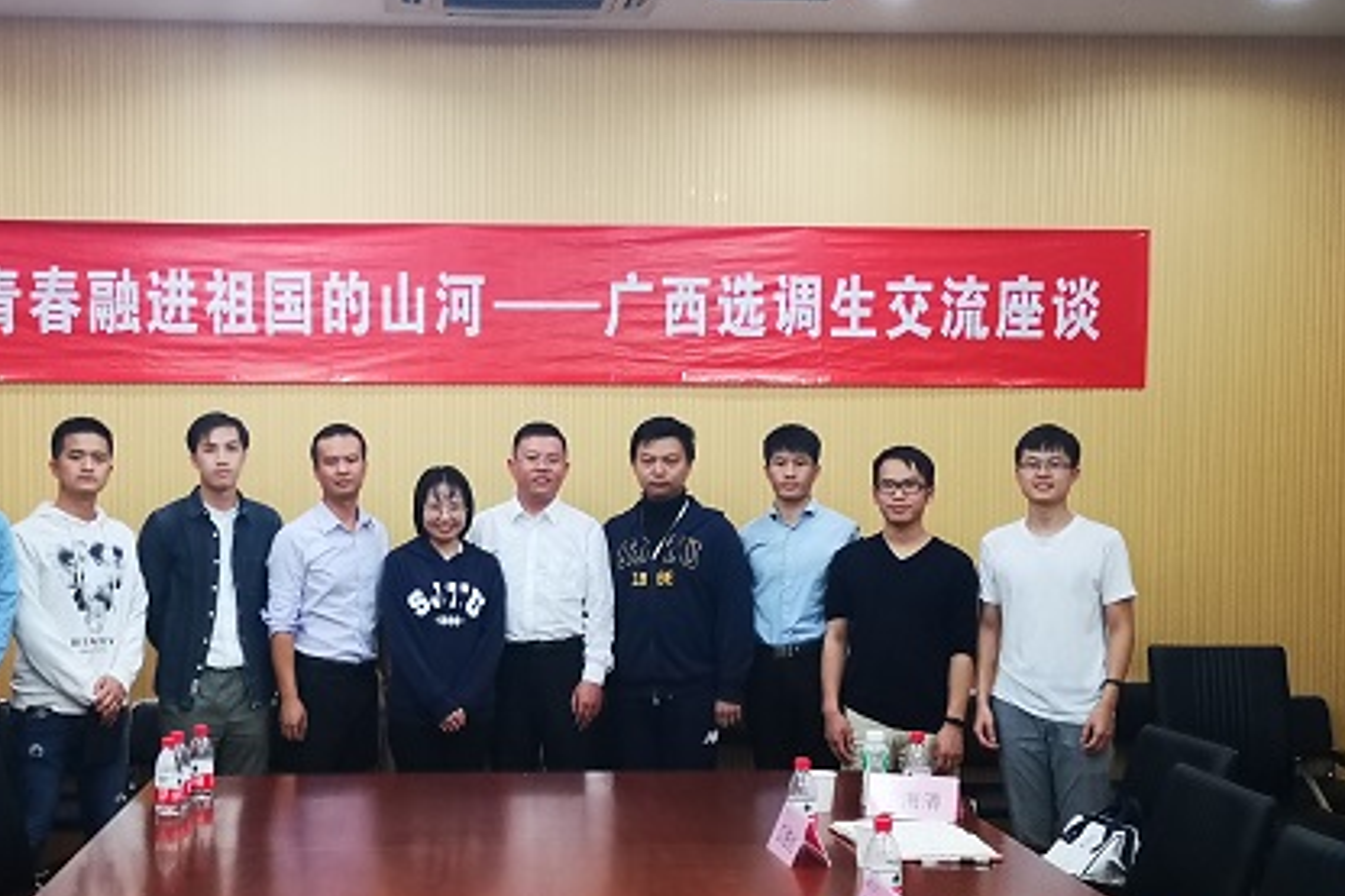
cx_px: 482
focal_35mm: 45
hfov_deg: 43.2
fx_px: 1680
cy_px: 534
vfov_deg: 29.8
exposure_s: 1/33.3
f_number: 1.8
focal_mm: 3.95
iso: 200
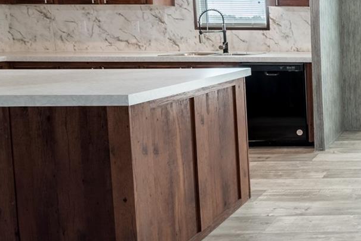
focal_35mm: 37
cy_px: 58
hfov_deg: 35.2
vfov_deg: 35.1
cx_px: 472
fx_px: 371
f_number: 8
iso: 250
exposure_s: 1/125
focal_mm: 14
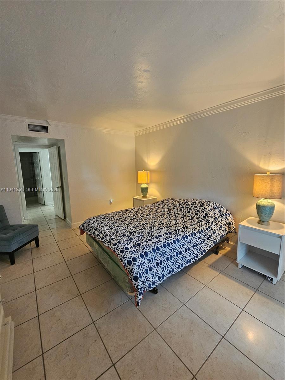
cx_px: 142
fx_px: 143
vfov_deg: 106.2
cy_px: 190
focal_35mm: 13
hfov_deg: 89.9
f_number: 2.2
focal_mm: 2.2
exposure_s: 1/30
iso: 320
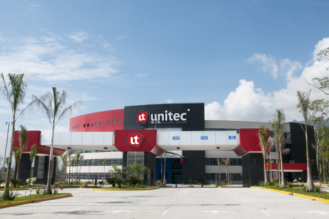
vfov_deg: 36.8
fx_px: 329
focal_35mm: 36
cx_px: 164
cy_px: 110
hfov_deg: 53.2
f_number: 14
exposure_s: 1/800
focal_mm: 24
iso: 500
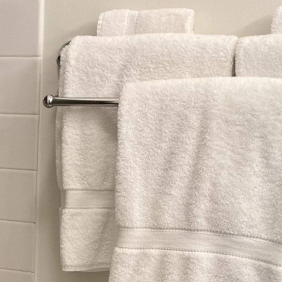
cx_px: -2
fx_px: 682
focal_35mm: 74
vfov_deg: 22.0
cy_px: 319
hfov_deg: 22.4
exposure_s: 1/60
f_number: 1.8
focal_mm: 4.25
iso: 80
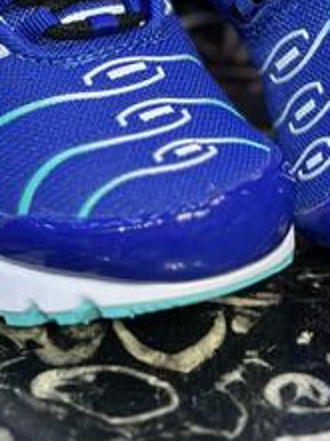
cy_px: -16
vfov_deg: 14.7
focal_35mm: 132
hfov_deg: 11.2
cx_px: 171
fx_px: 1678
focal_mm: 6.86
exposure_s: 1/100
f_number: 1.78
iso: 80
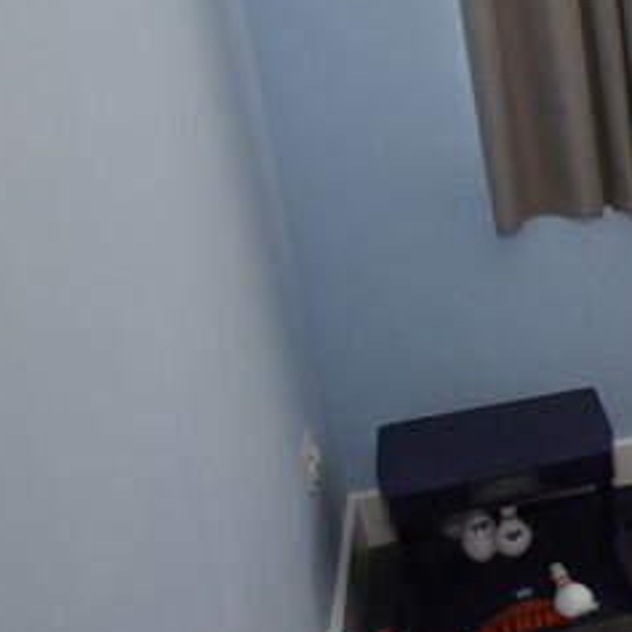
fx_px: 1136
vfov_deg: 31.0
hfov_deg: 21.1
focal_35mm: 55
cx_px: 1136
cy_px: 257
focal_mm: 10
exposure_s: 1/125
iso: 800
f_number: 5.6
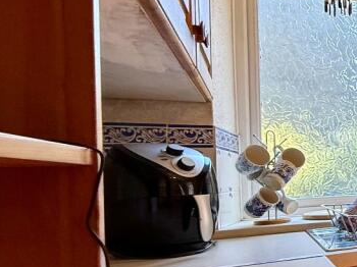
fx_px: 423
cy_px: 167
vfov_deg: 34.9
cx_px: 521
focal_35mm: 41
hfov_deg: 29.7
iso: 125
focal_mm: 2.22
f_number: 2.2
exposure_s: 1/100
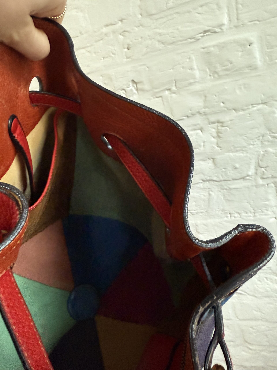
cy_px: 185
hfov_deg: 56.8
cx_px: 138
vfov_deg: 71.6
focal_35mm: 24
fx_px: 256
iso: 640
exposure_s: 1/50
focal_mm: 2.22
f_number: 2.2
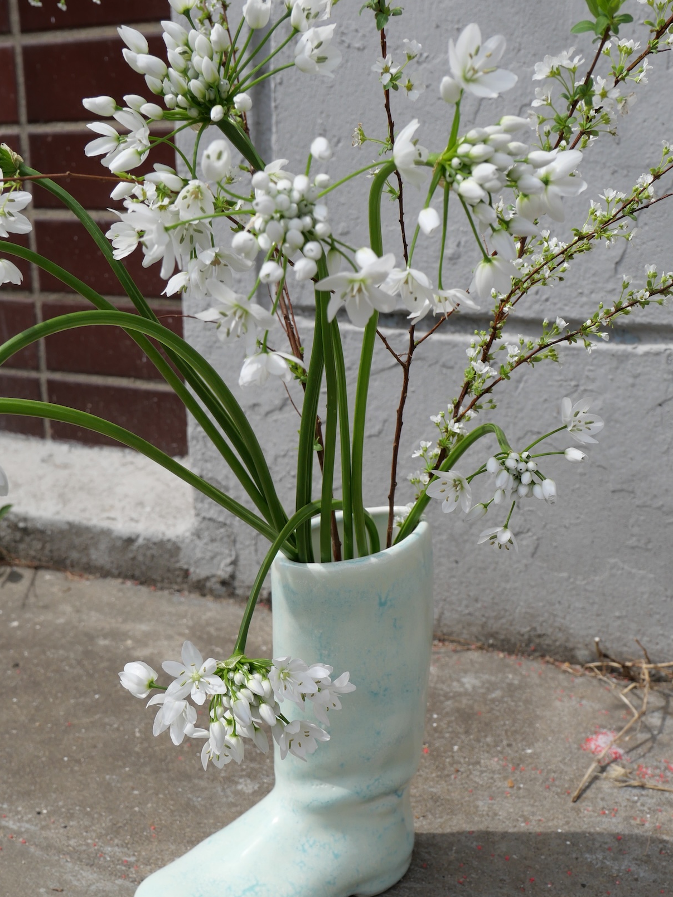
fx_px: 1063
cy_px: 529
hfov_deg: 35.1
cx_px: 319
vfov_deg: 45.6
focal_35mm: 41
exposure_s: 1/640
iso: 200
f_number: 5.6
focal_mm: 14.8
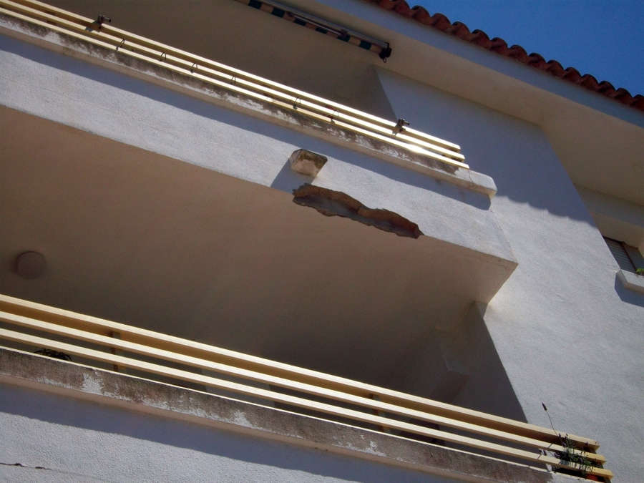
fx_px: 1433
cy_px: 242
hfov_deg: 25.3
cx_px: 322
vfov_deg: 19.1
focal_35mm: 77
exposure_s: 1/250
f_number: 8.9
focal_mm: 13.7
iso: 64
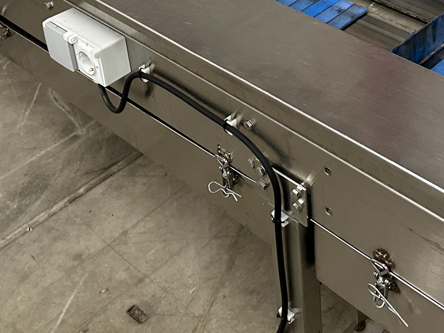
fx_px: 795
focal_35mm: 62
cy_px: 21
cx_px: 263
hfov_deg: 31.1
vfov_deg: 22.9
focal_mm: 6.86
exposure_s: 1/50
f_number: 1.8
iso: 500
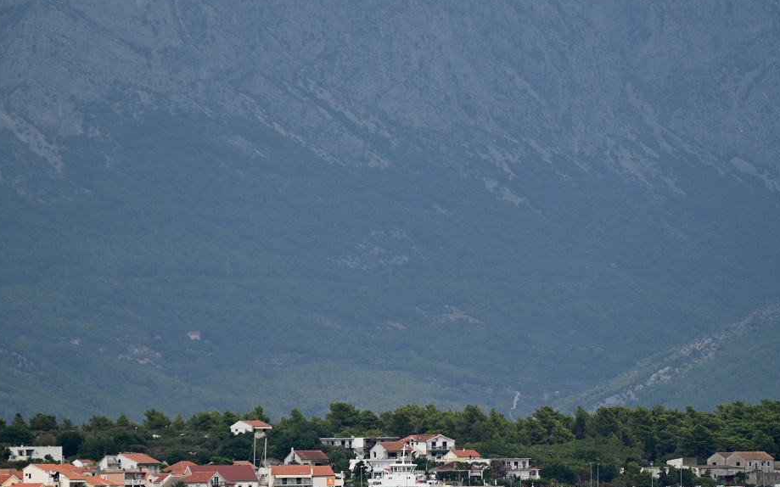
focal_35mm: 375
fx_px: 7970
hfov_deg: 5.6
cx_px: 445
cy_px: 223
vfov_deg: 3.5
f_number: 5.6
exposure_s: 1/1000
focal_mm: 260
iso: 220
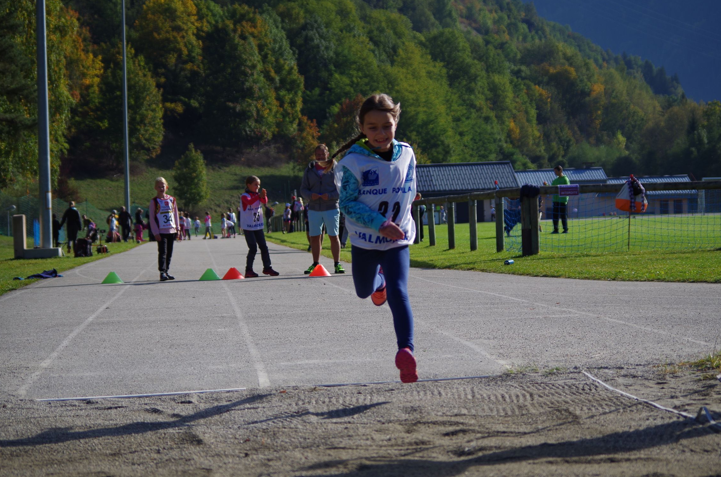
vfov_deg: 13.6
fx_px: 1999
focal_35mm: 100
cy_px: 252
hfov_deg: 20.4
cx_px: 375
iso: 100
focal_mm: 62.5
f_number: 4.5
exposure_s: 1/640
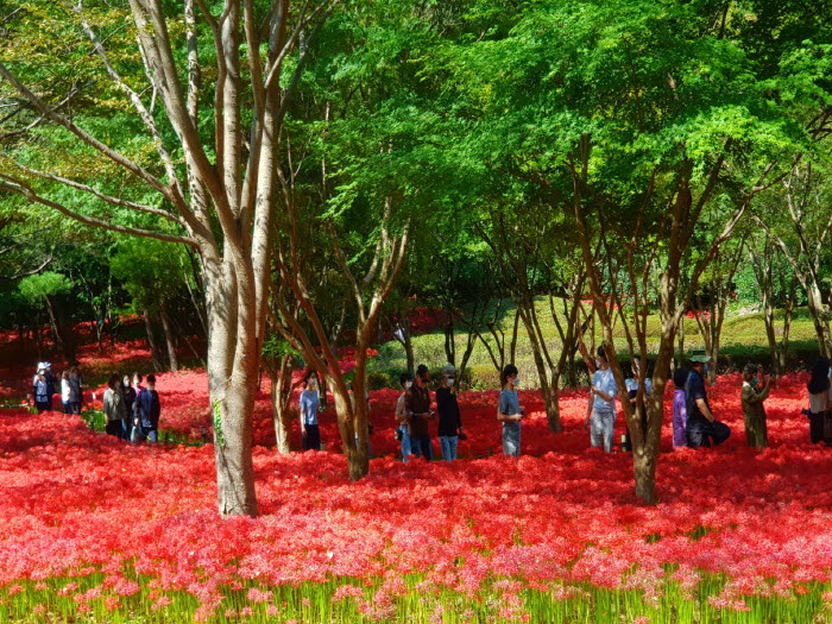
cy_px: 312
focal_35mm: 52
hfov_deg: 36.8
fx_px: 1250
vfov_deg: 28.0
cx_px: 416
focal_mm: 6
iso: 25
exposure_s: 1/191
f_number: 2.4
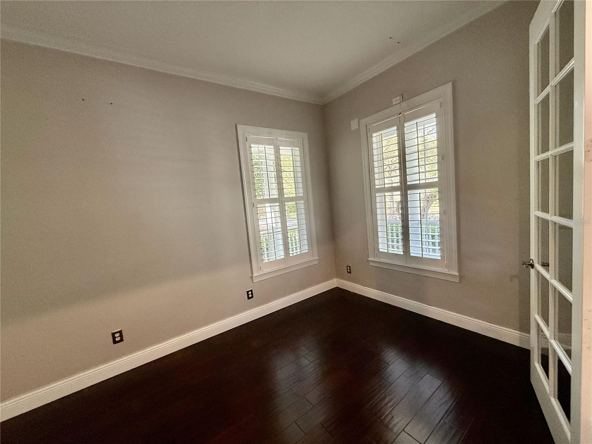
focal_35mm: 14
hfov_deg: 102.1
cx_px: 296
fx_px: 239
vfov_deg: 85.7
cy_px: 222
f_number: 2.2
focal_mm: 2.22
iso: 400
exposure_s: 1/120
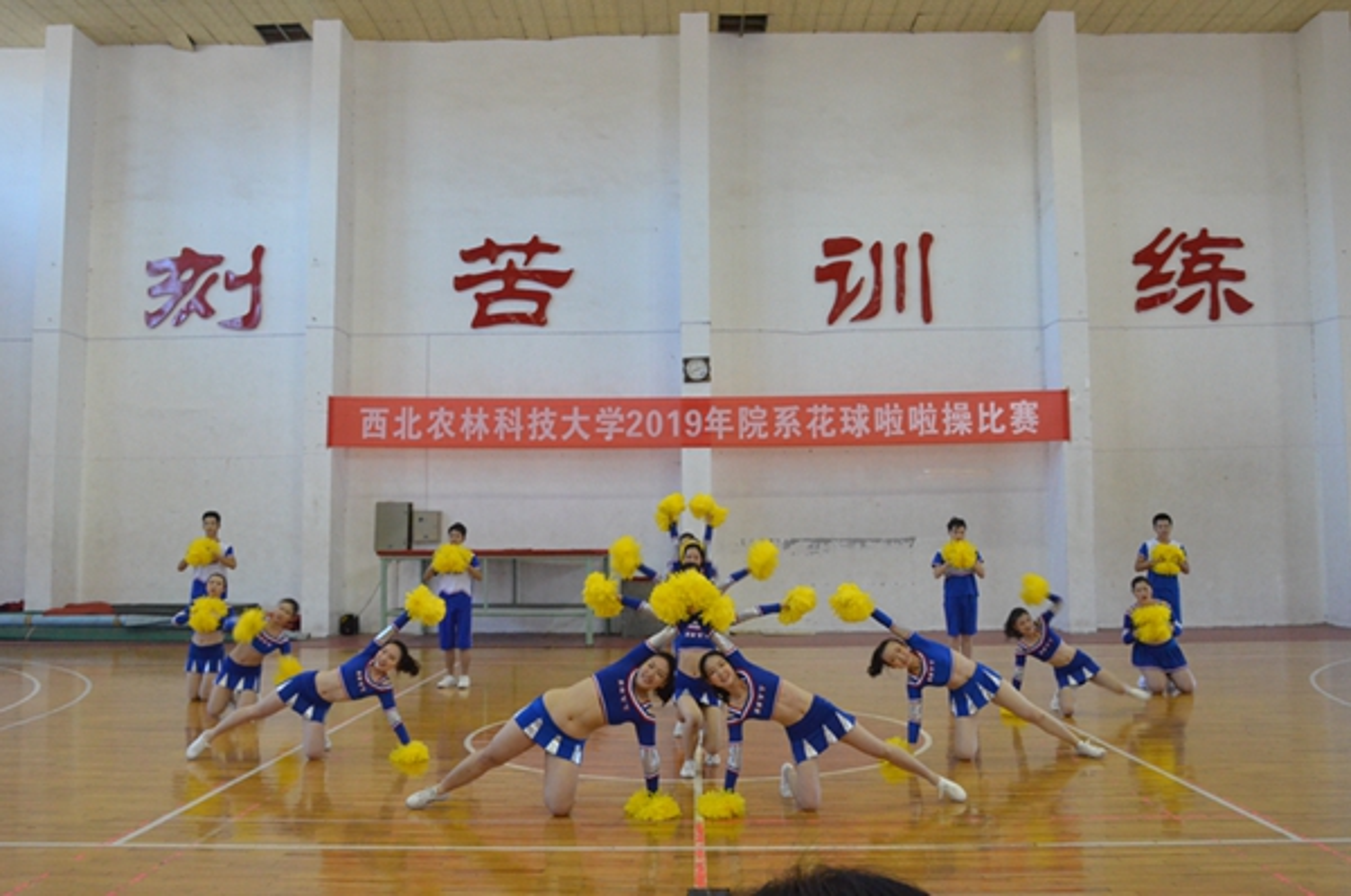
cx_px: 676
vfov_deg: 43.5
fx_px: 1124
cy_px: 448
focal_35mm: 30
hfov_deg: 62.0
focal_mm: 20
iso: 3200
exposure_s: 1/40
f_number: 3.5
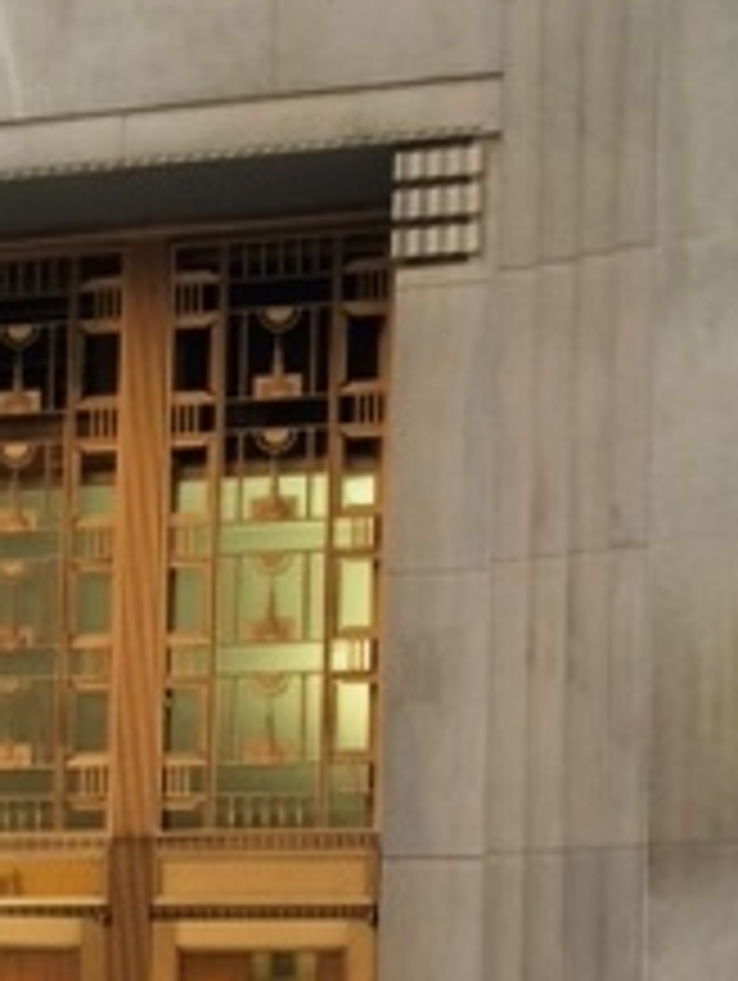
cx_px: -94
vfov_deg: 21.7
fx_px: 2412
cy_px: 1089
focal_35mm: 85
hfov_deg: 16.8
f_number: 2.2
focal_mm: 4.15
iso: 40
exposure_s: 1/30
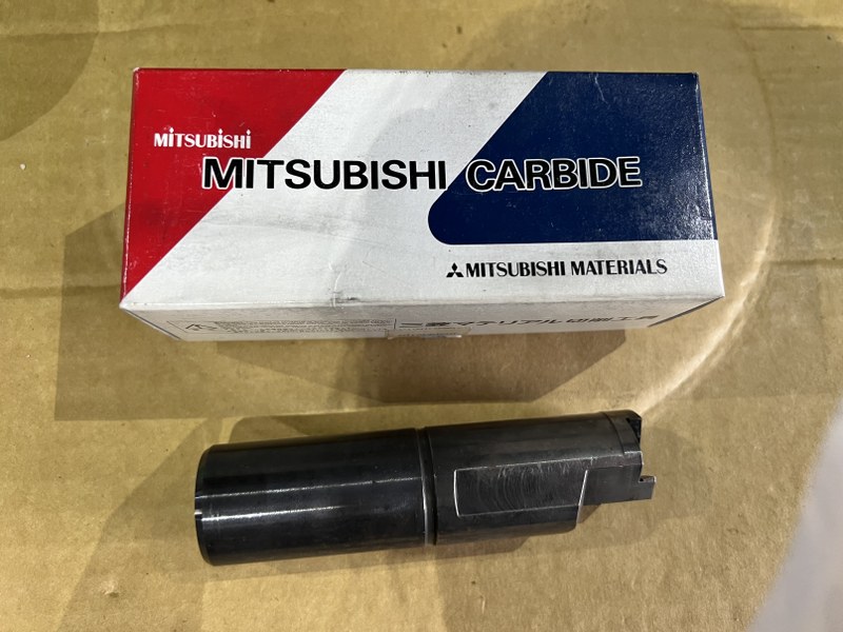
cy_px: 316
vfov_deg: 53.1
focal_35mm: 26
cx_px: 422
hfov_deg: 67.3
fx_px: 633
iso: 125
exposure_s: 1/100
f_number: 1.5
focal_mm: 5.7
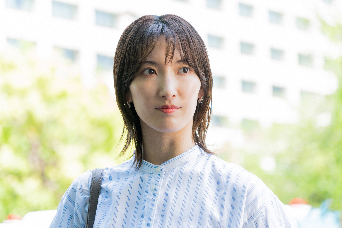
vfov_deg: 7.5
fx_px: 1748
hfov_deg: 11.2
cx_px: 171
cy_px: 114
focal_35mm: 184
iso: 320
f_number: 6.3
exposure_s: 1/100
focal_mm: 184
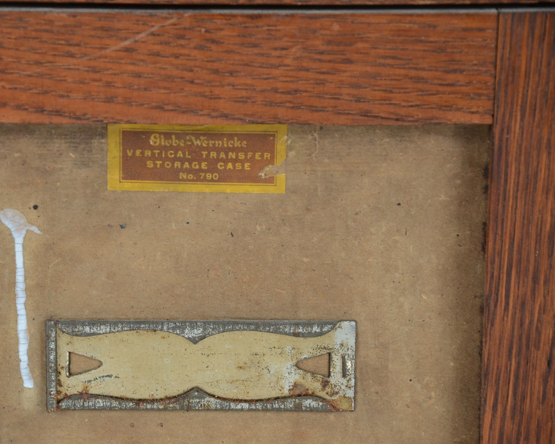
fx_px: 2933
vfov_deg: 8.7
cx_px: 222
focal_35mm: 179
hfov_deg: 10.8
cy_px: 222
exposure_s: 1/80
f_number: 7.1
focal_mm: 105
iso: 160
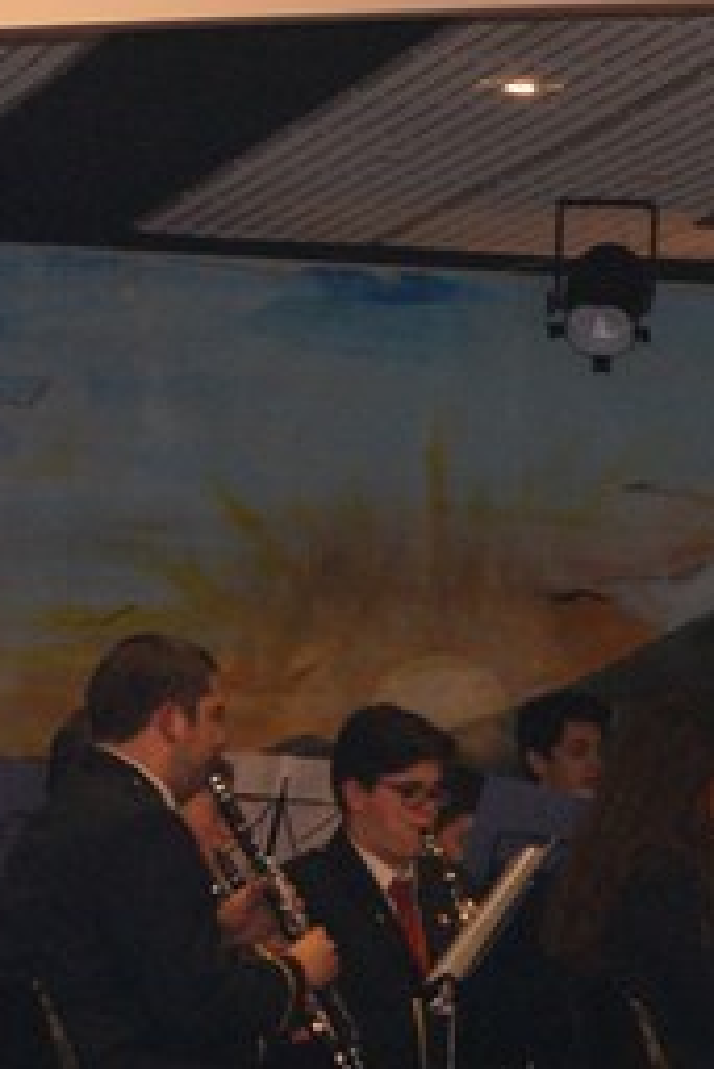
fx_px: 7652
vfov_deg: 8.0
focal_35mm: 258
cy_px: 685
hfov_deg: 5.2
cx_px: 1537
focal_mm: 55
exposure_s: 1/80
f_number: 5.6
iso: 400
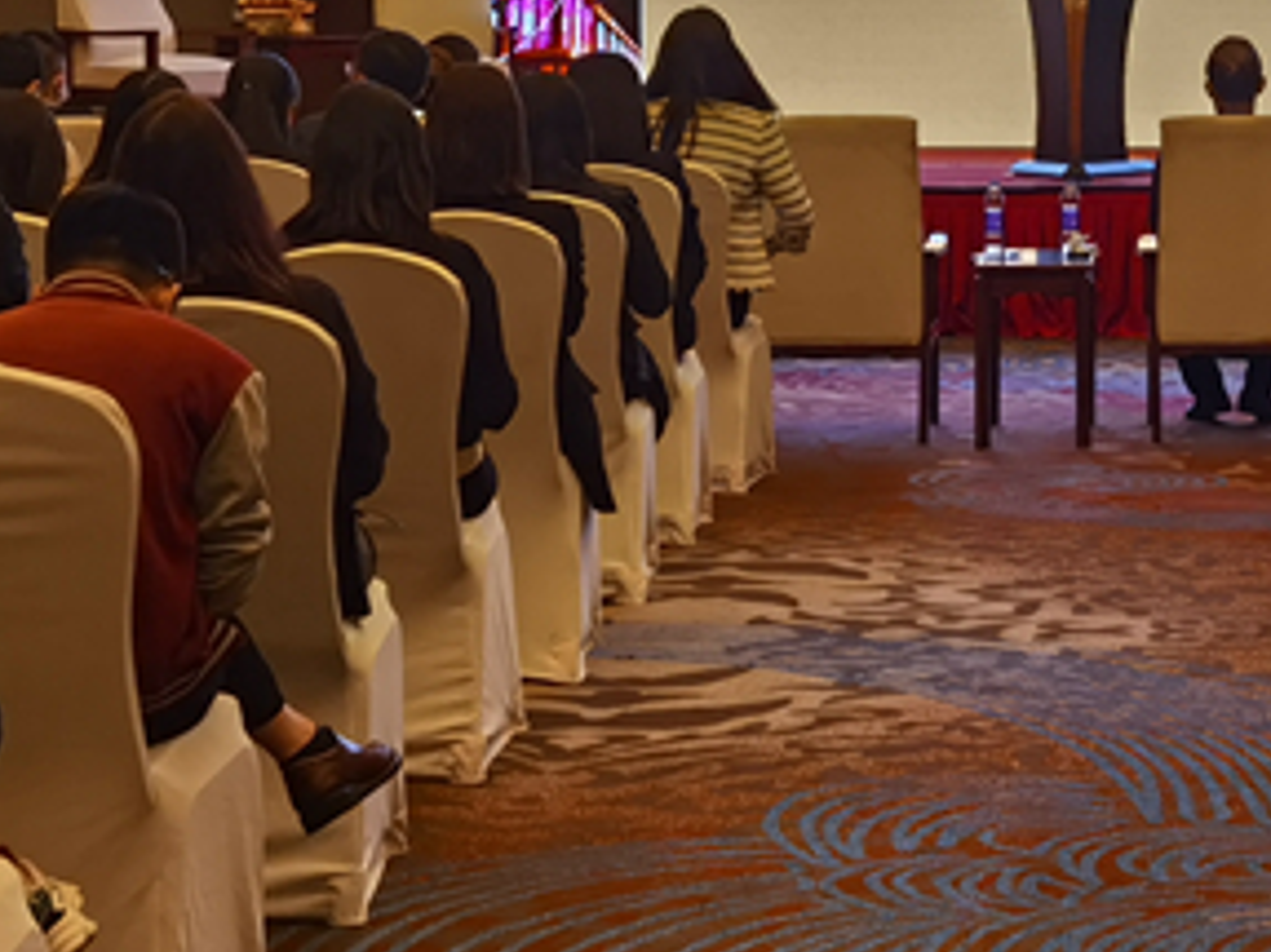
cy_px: 179
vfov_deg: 13.0
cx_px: 1222
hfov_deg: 17.1
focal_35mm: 113
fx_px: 4147
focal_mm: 6.71
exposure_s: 1/123
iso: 50
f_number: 1.9
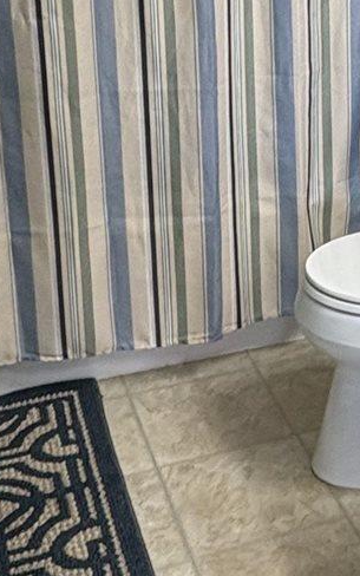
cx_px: 418
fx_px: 1099
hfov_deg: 17.8
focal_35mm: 70
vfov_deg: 29.0
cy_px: 161
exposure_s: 1/60
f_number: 2.2
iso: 200
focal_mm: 2.22
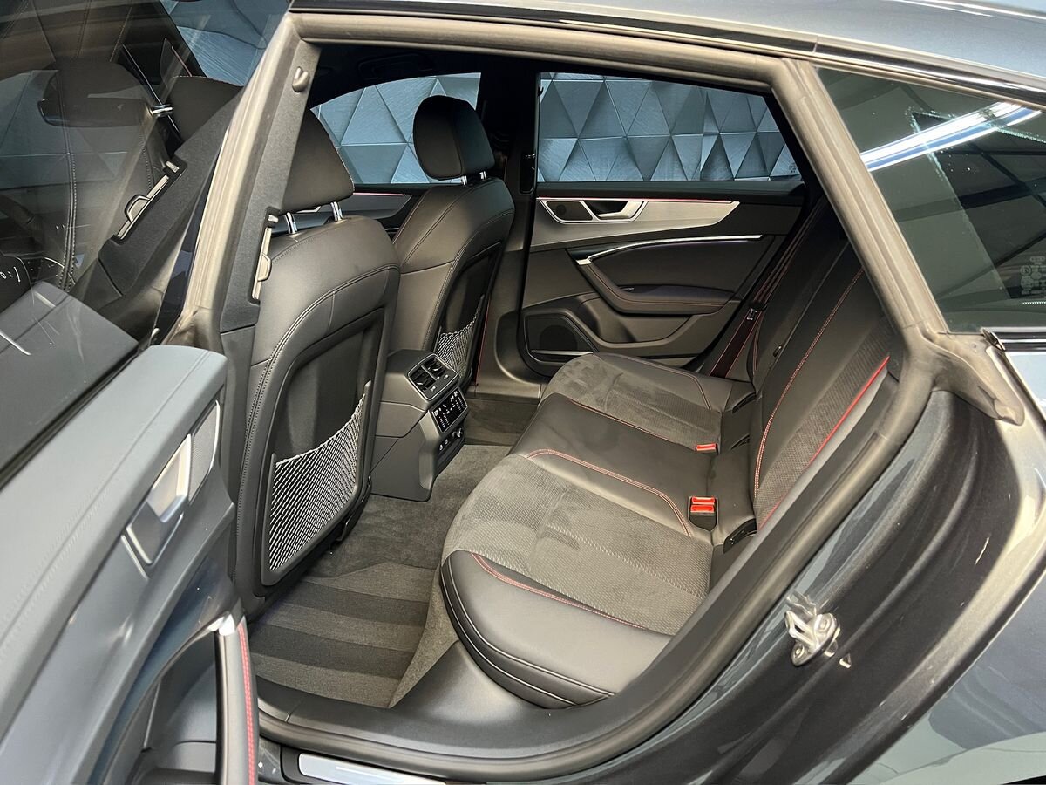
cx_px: 523
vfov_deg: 53.1
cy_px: 392
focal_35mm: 26
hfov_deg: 67.3
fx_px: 786
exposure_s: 1/53
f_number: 1.5
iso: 500
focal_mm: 5.7
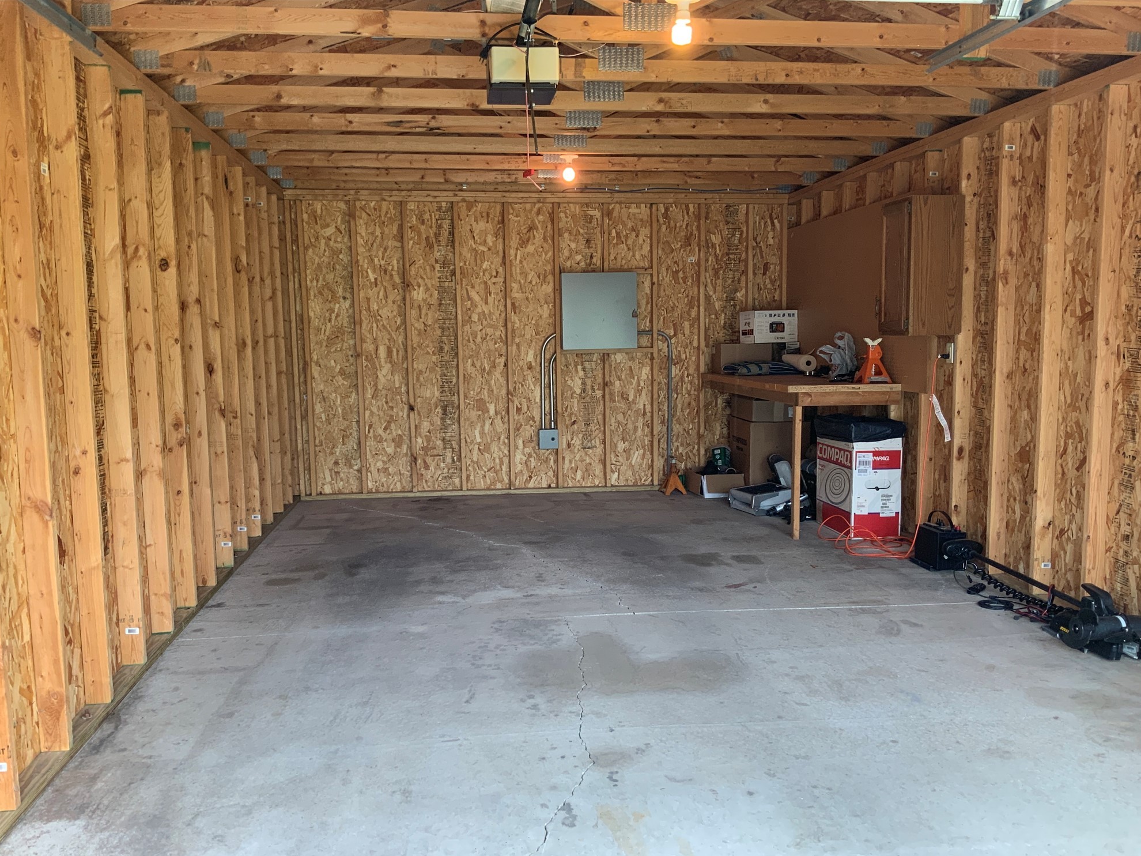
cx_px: 567
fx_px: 989
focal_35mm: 30
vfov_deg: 46.8
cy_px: 442
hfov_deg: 60.0
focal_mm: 3
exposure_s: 1/60
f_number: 1.8
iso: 40
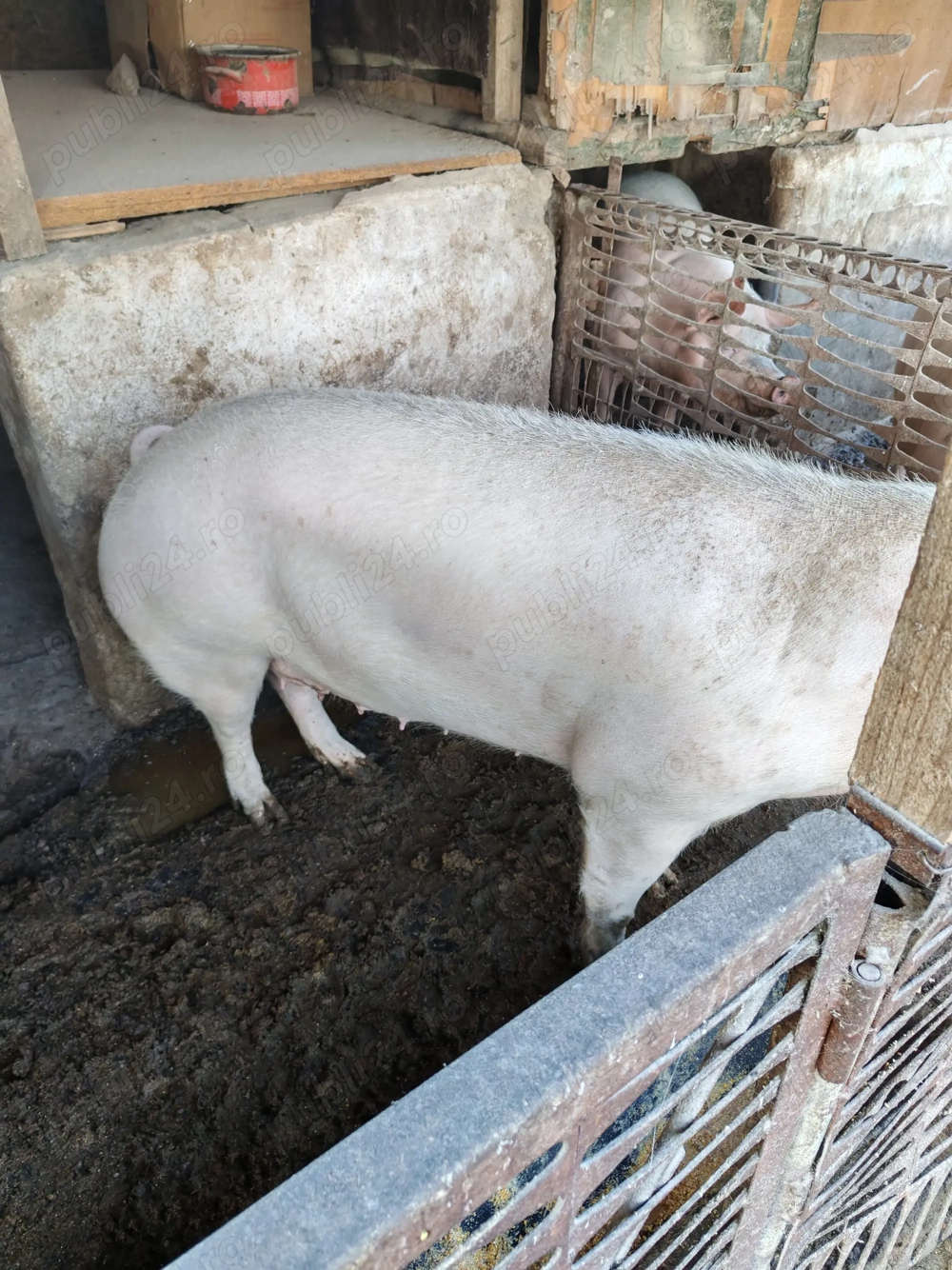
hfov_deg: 51.3
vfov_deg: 65.3
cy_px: 635
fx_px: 990
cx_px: 476
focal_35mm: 27
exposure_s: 1/50
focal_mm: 5.52
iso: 100
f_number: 1.95
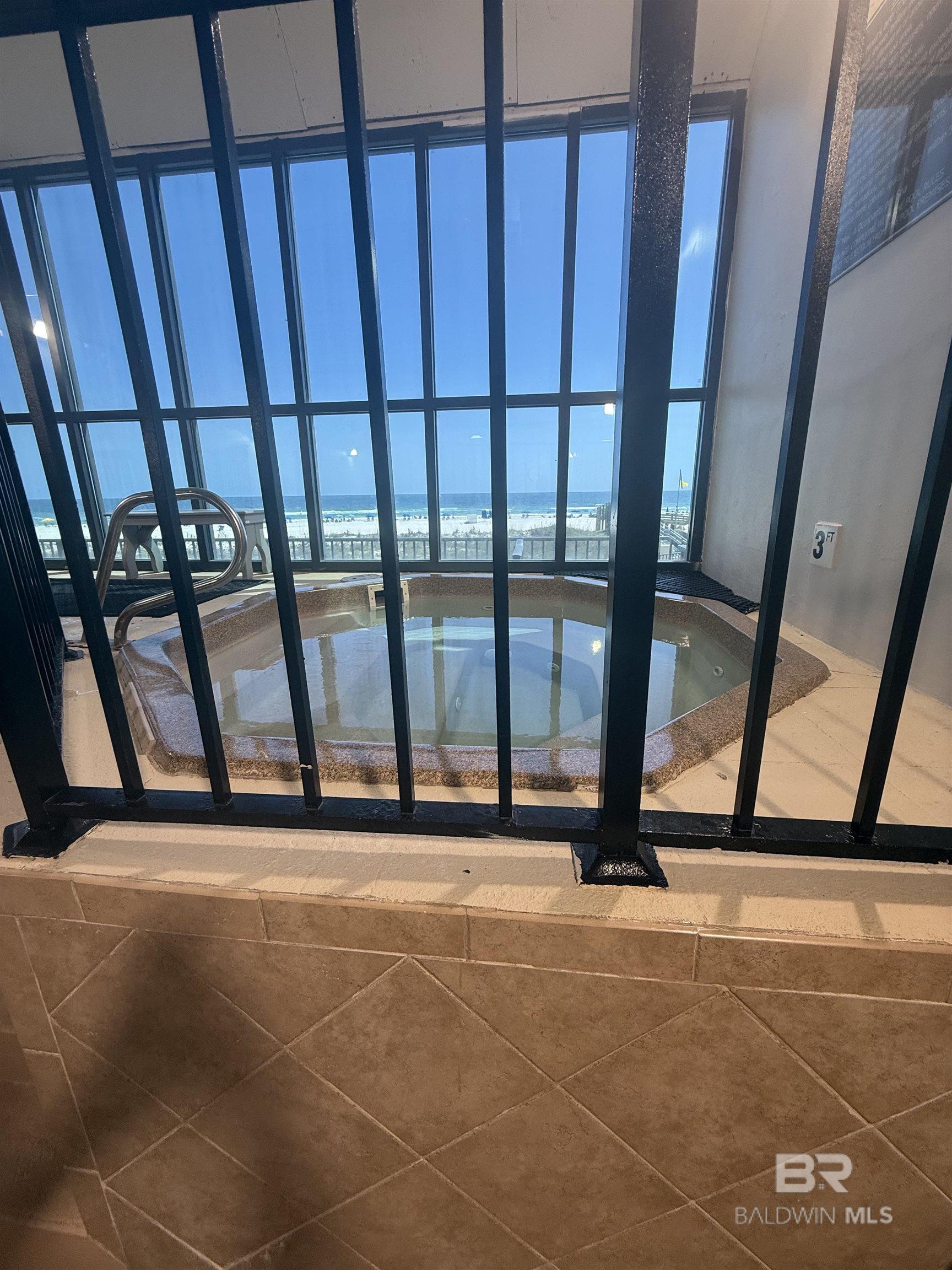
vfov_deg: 102.1
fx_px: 513
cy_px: 635
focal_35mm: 14
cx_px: 476
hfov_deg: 85.7
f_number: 2.2
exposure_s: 1/120
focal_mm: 2.22
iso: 80
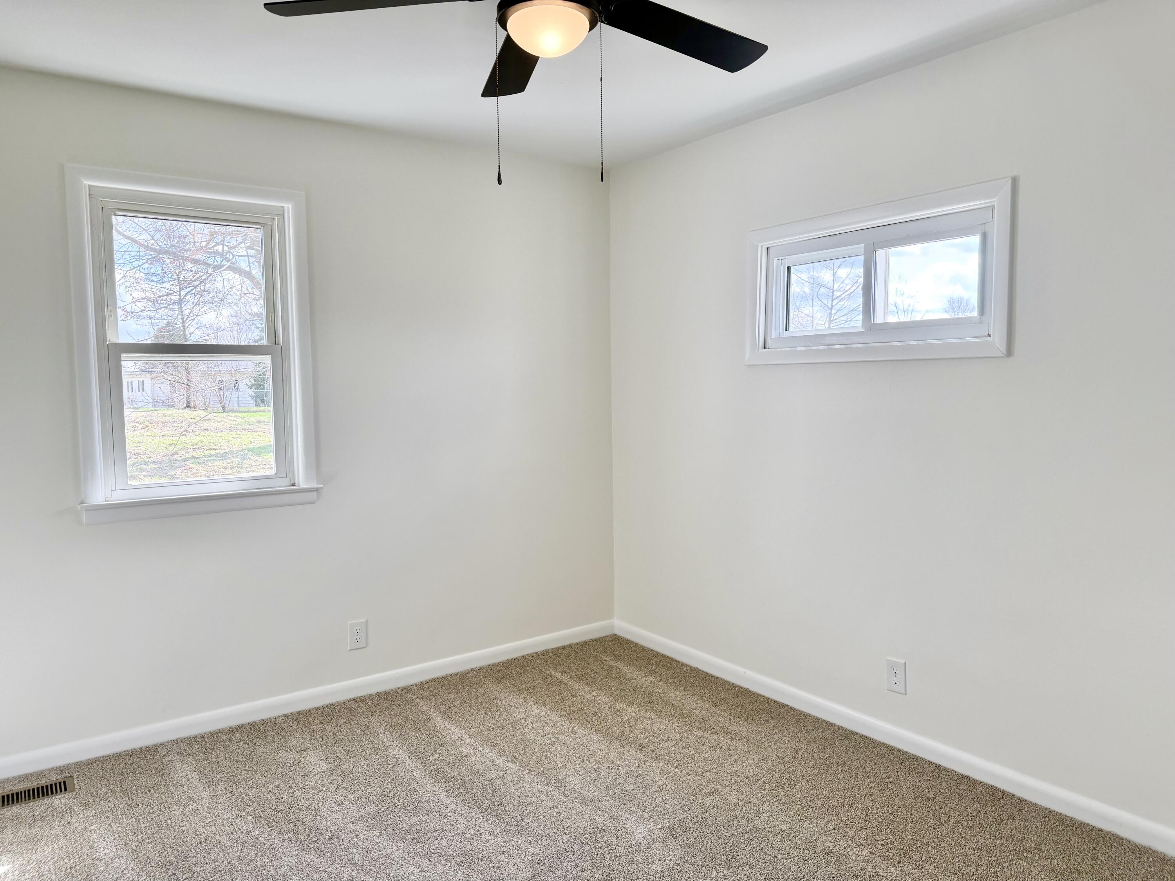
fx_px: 815
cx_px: 588
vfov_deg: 56.8
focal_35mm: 24
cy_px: 440
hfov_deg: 71.6
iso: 100
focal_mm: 6.76
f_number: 1.78
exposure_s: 1/387
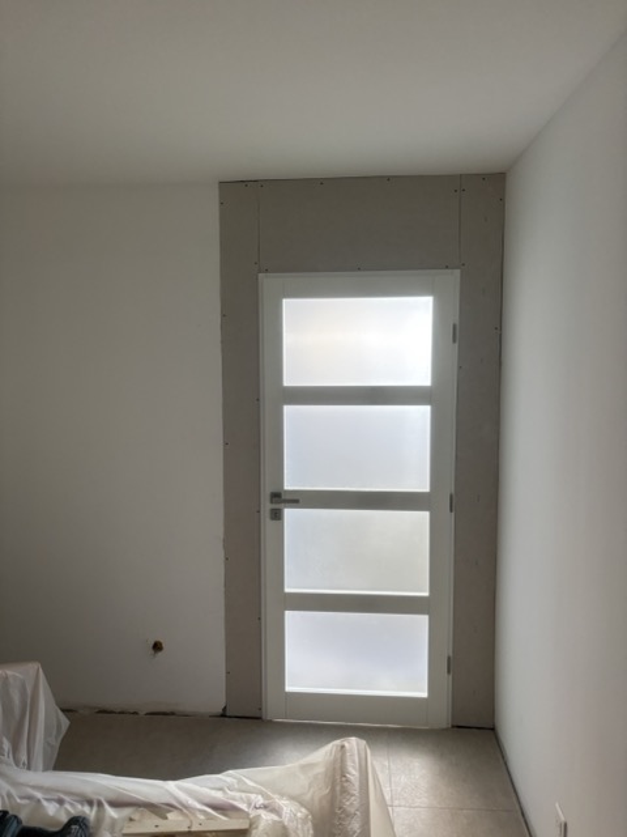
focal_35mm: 26
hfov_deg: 53.1
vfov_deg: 67.3
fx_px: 628
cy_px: 418
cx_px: 314
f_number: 1.6
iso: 64
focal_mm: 5.96
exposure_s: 1/100
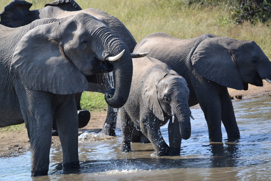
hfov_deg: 8.6
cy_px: 90
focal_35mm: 240
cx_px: 136
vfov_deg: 5.7
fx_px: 1807
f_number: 5.6
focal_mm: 160
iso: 220
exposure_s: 1/500
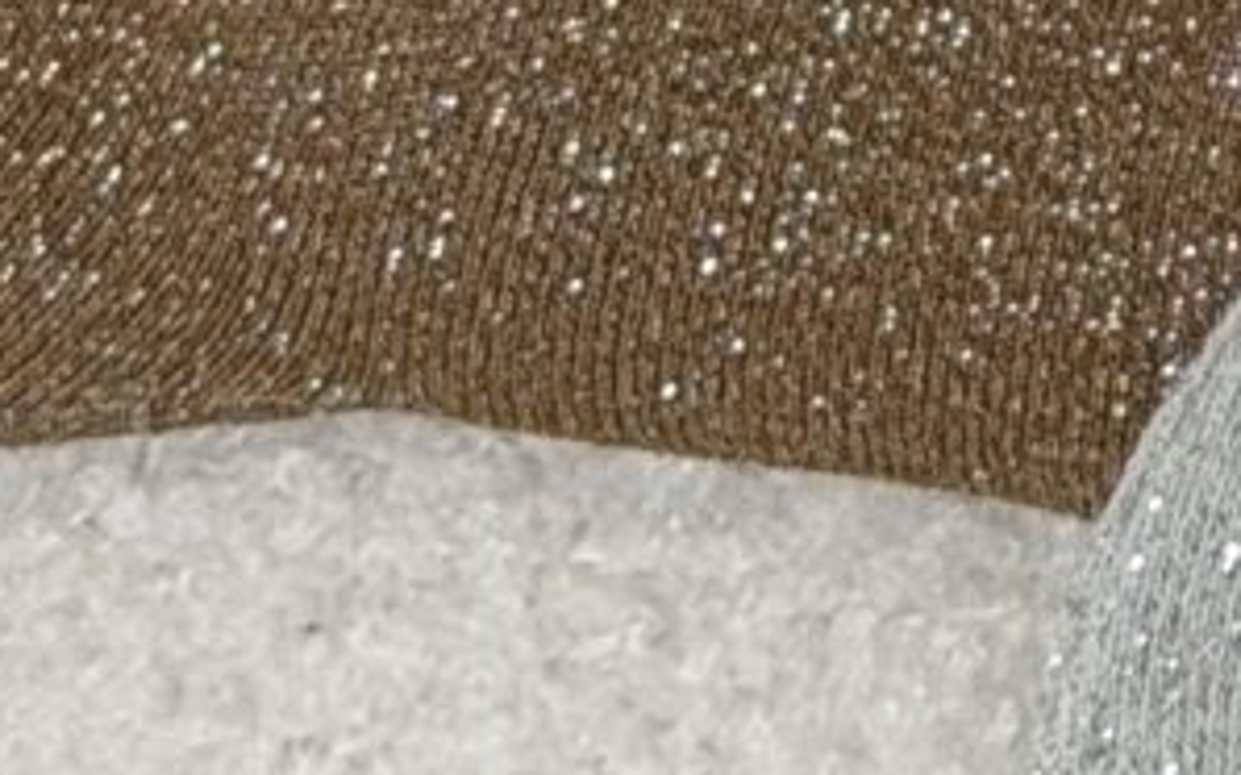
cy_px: -2958
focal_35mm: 437
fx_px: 14774
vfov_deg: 2.9
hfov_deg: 4.6
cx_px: 3407
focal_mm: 6.76
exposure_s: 1/100
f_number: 1.78
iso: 50
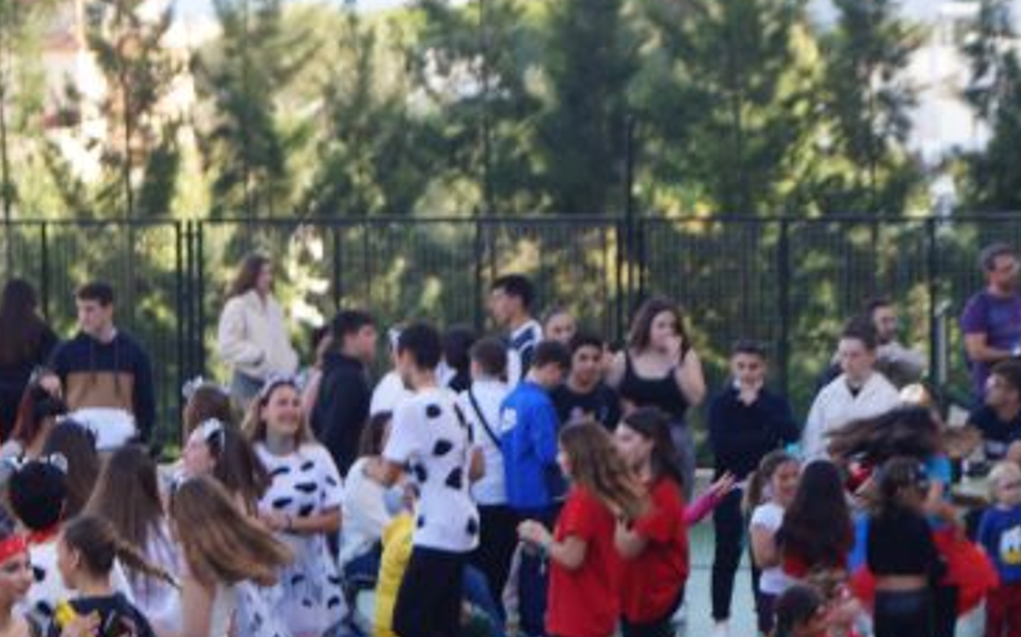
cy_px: 525
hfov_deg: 13.8
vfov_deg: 8.6
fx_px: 4202
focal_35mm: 151
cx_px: 292
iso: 100
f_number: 6.3
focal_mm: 45
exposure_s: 1/80
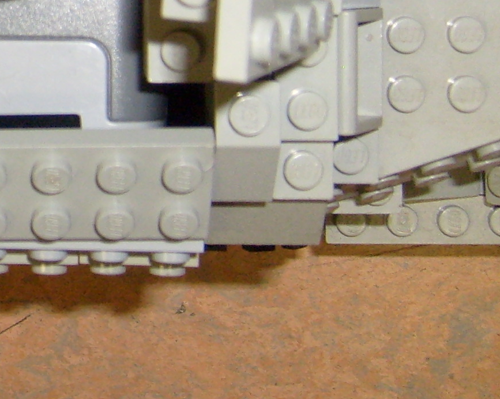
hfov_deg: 15.7
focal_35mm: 111
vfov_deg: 13.5
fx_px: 1642
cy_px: -70
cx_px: -287
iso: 100
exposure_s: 1/45
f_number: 2.8
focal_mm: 5.8
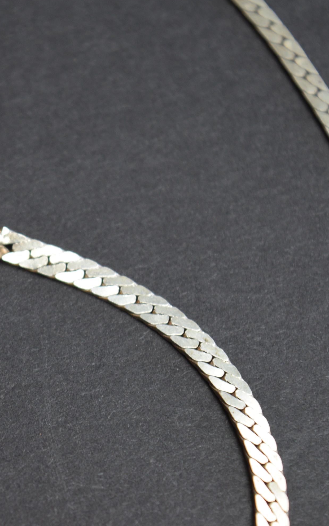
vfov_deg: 16.5
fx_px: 1819
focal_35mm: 127
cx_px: -65
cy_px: 262
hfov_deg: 10.2
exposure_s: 1/60
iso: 450
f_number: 5.6
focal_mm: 55
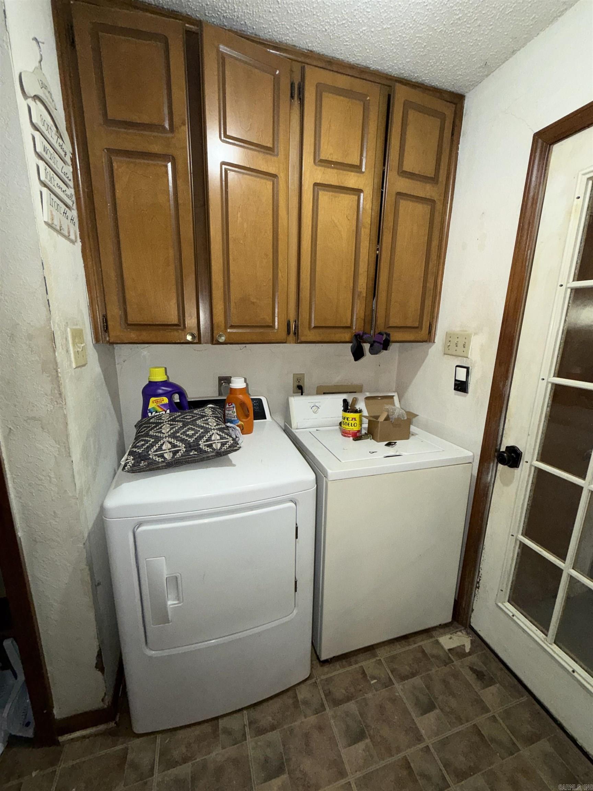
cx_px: 296
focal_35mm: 14
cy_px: 396
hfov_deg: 85.7
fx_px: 320
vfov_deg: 102.1
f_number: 2.2
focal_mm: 2.22
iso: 80
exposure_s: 1/60
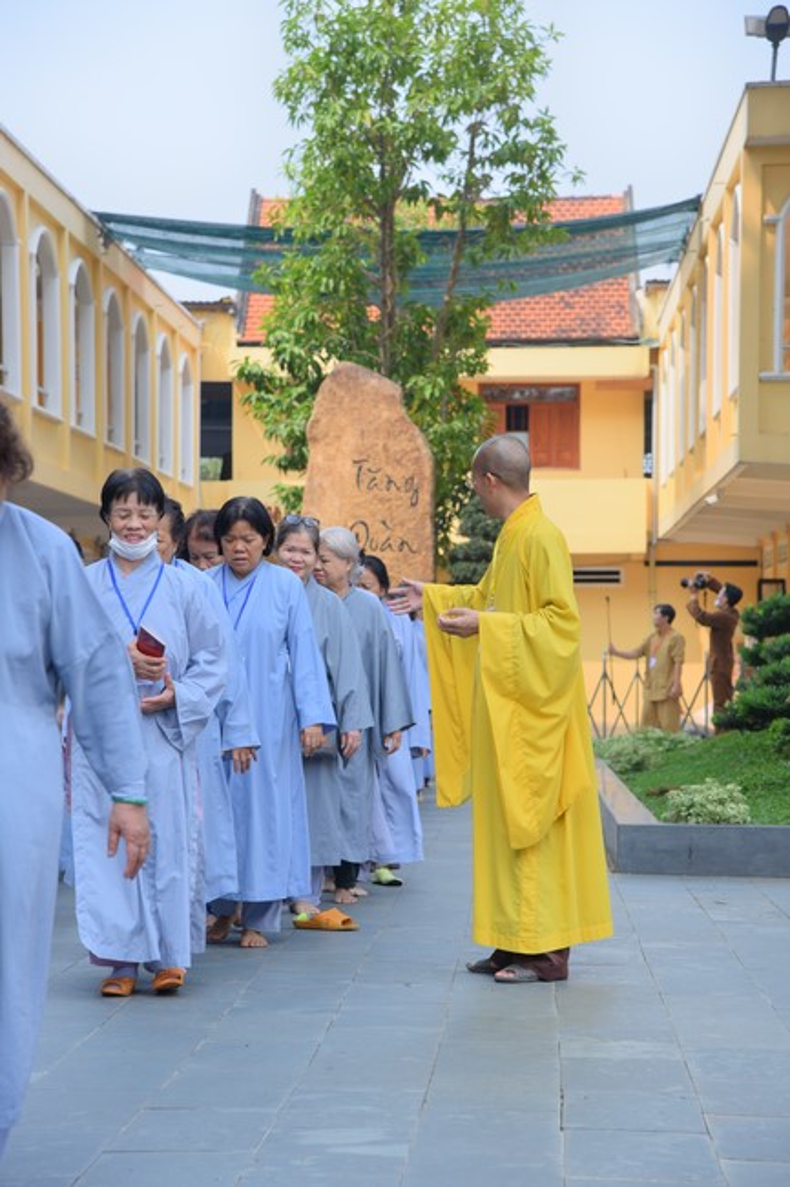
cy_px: 594
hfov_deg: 14.0
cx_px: 395
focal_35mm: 98
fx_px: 3227
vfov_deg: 20.8
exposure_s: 1/160
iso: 100
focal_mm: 98
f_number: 8
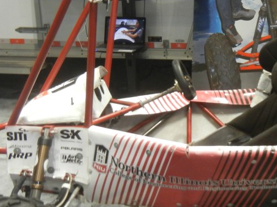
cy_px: 71
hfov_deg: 28.0
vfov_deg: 21.5
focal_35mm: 68
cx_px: 217
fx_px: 544
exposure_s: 1/21.4
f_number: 3.5
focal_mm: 5.4
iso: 400
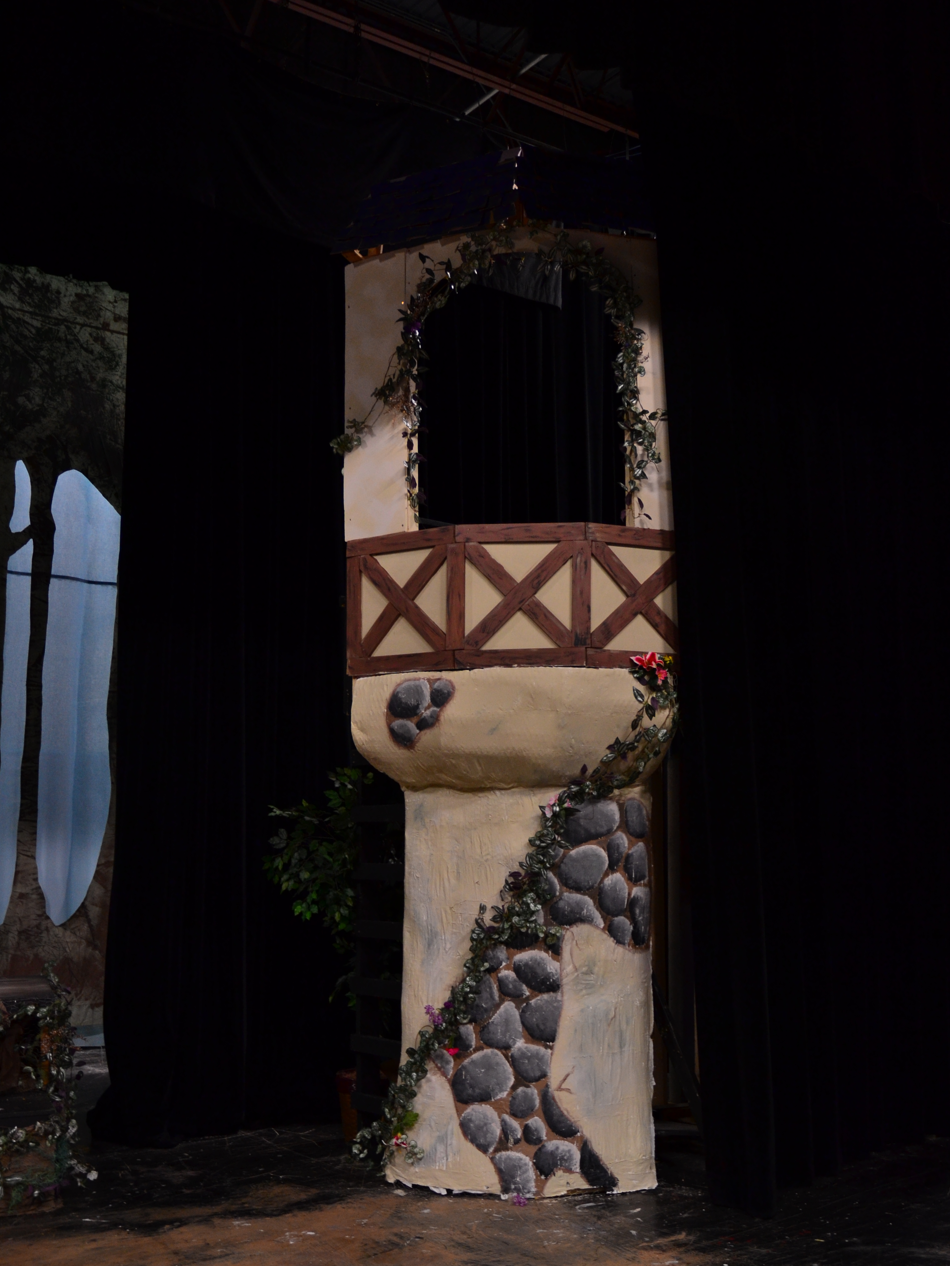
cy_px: 688
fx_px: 1427
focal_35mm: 39
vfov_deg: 47.8
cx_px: 475
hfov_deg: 36.8
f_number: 3.8
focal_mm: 24
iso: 400
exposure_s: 1/13
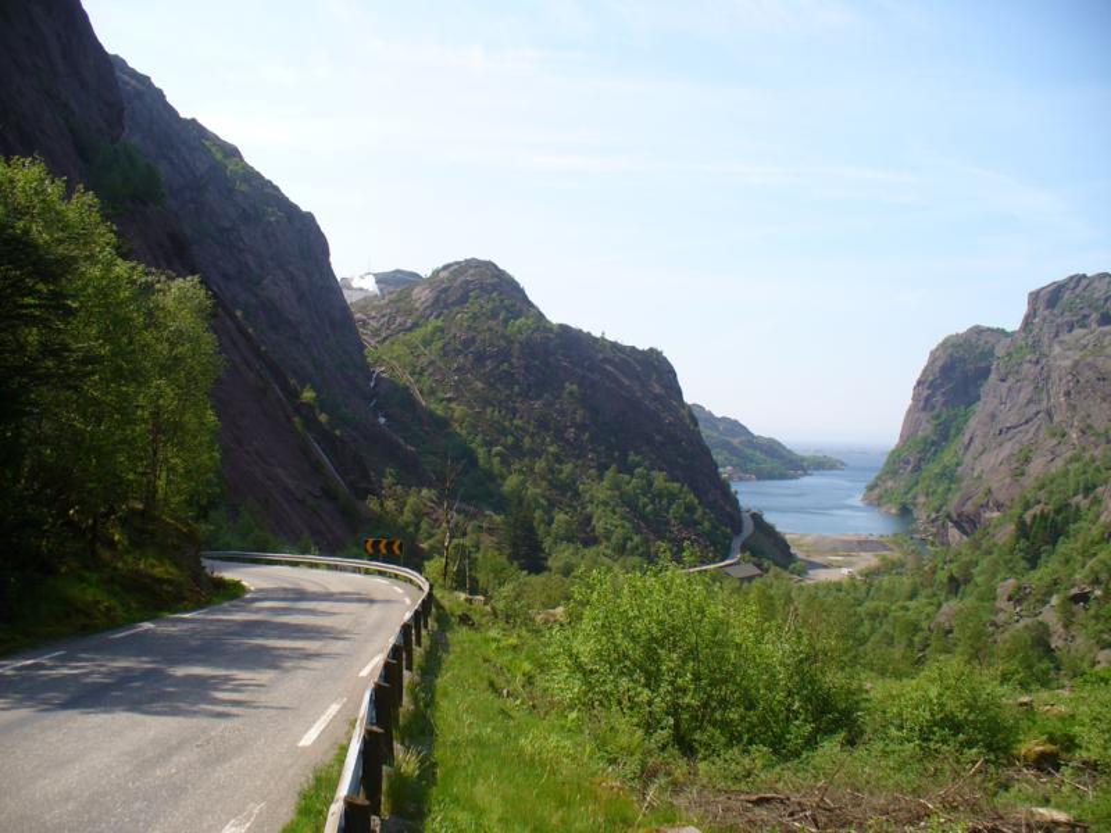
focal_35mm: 37
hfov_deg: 50.1
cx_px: 556
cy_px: 416
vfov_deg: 38.7
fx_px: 1188
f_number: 5.6
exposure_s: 1/200
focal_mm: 6.1
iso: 64
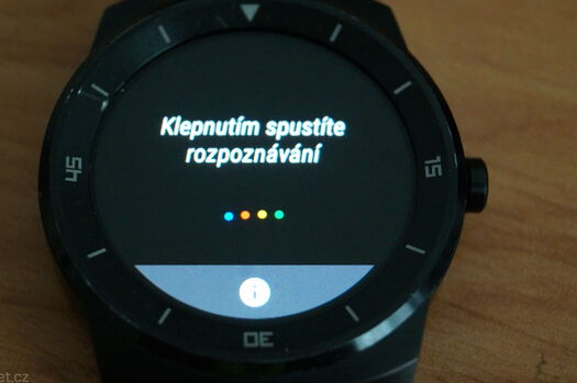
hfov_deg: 21.1
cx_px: 241
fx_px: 1547
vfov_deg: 14.1
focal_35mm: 97
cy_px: 174
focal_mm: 55
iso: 3200
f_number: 5.6
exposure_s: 1/20
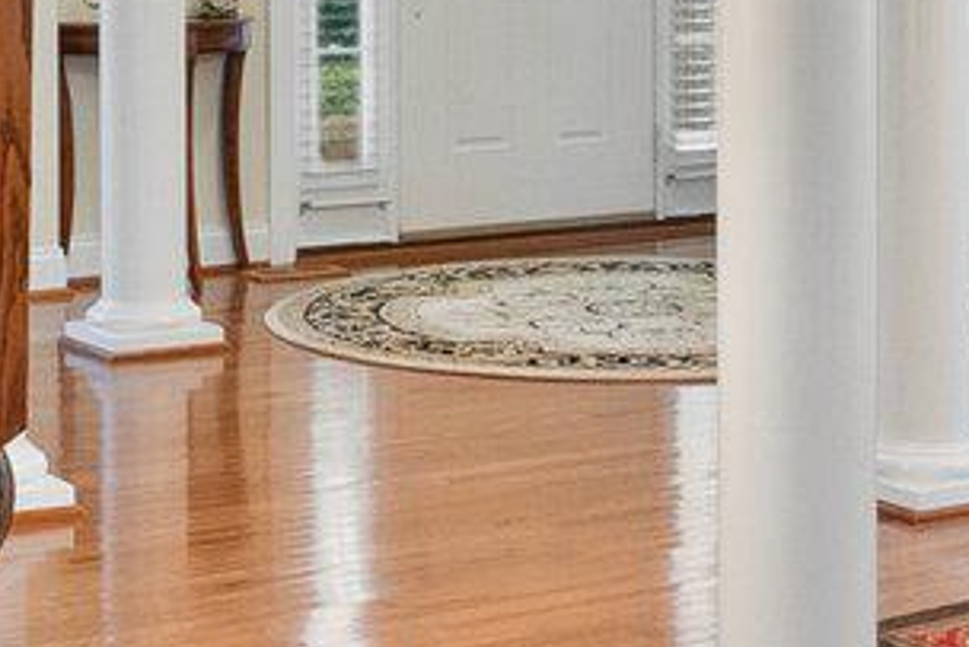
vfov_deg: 13.3
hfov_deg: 20.0
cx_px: 730
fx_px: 2720
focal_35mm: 101
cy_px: -62
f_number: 8
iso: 800
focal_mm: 10
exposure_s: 1/1.67
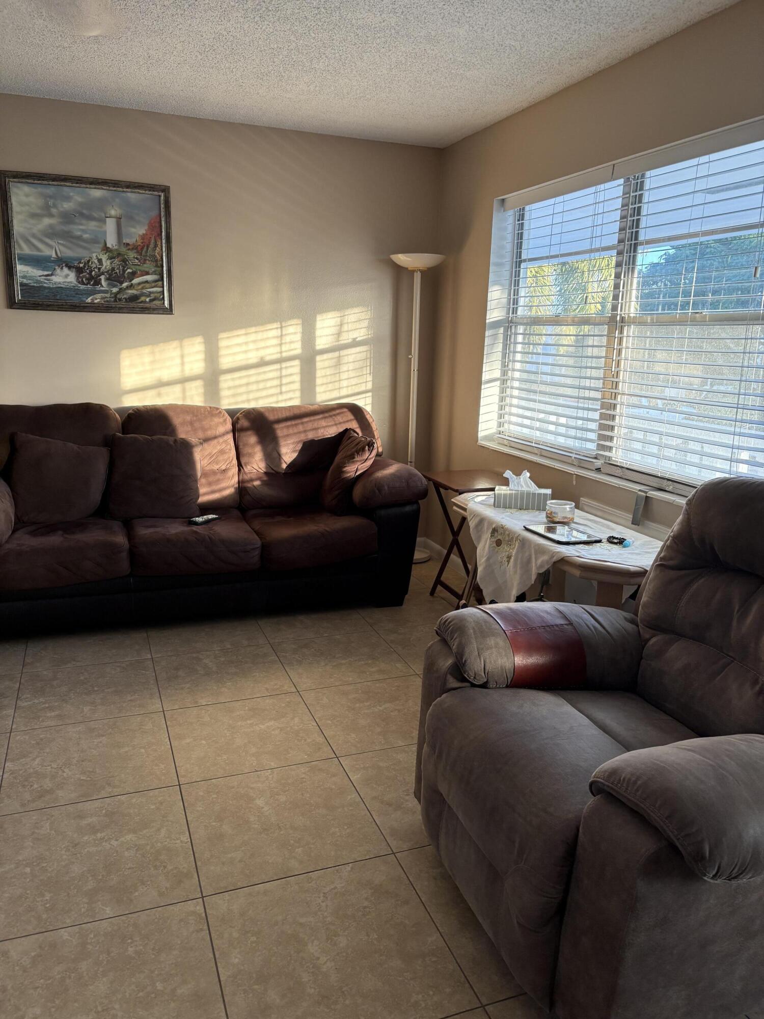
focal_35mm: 26
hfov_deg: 53.1
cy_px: 510
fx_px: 765
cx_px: 382
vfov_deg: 67.3
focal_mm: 5.96
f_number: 1.6
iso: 125
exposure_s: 1/121
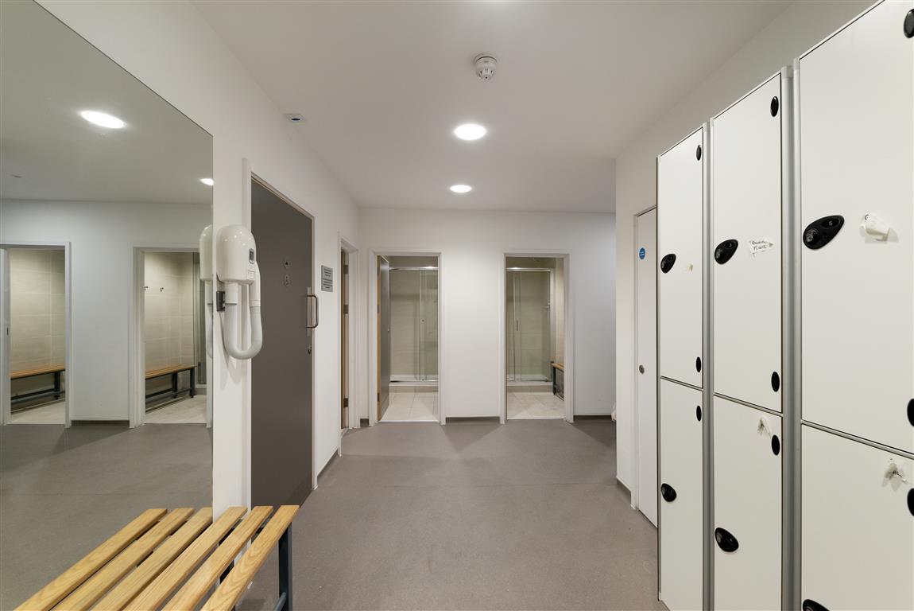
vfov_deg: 77.4
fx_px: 381
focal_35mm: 15
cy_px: 306
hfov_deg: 100.4
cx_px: 457
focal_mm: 15
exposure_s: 1/20
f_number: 9
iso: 800
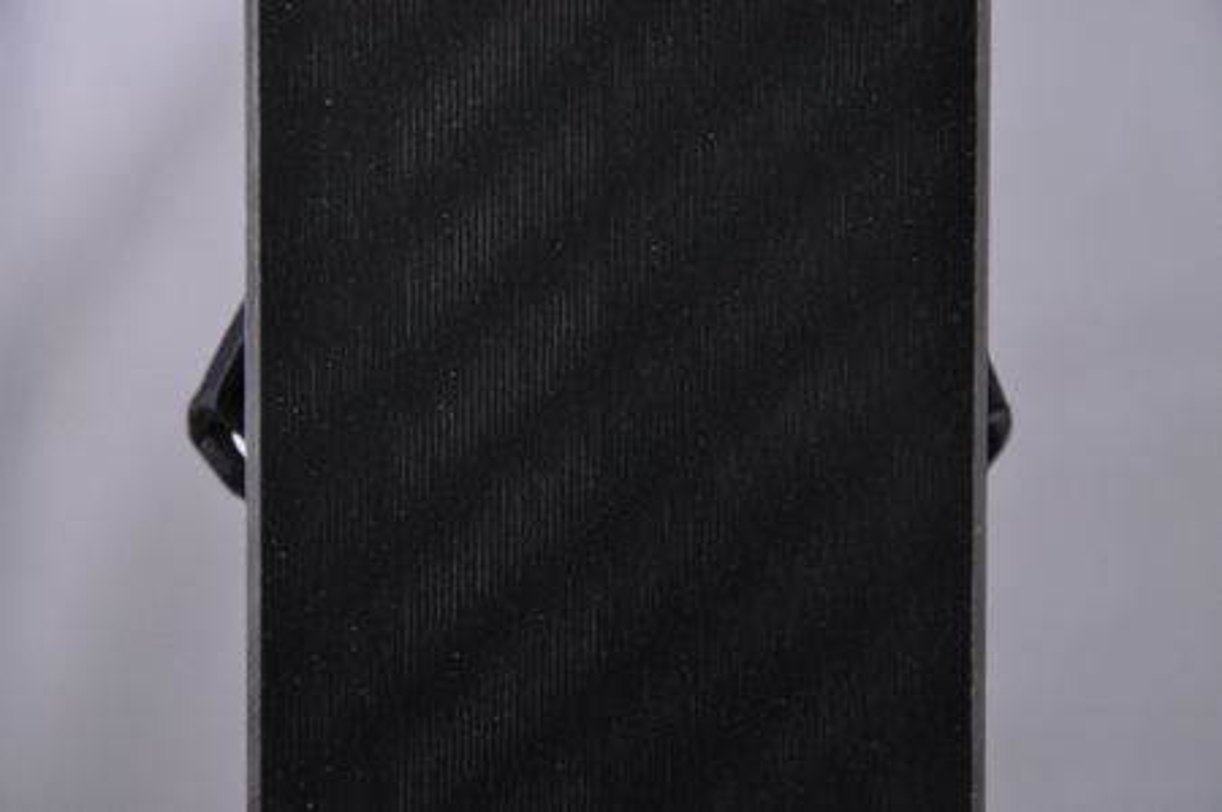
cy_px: 406
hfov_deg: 13.1
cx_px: 611
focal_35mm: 158
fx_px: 5340
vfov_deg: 8.7
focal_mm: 105
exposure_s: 1/125
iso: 3200
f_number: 9.5
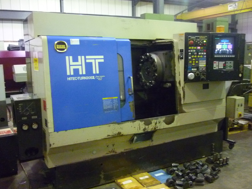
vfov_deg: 41.8
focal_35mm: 34
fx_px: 248
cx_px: 125
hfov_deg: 53.9
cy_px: 97
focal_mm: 5.5
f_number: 2.8
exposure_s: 1/8
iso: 800
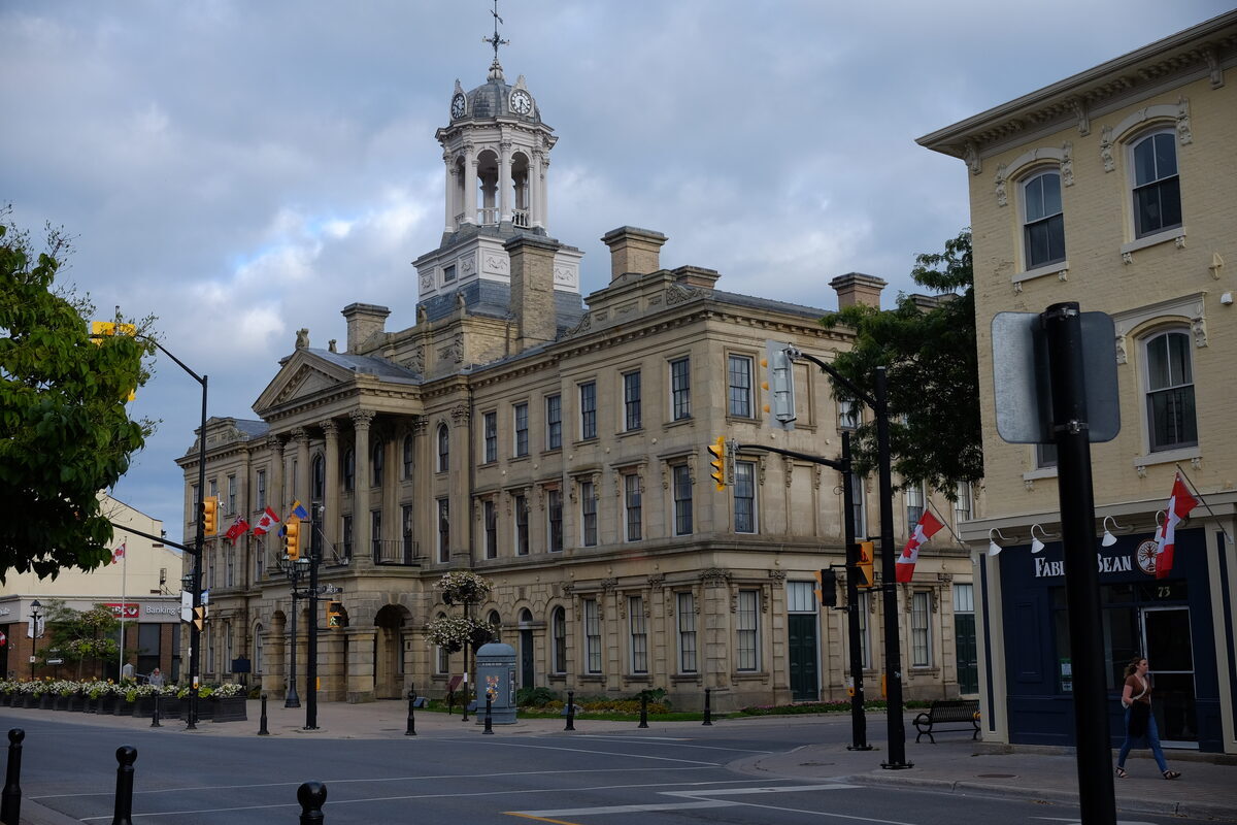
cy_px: 412
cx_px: 618
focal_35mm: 41
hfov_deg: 47.4
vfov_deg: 32.6
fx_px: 1409
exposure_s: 1/500
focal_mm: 27
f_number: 6.4
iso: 400
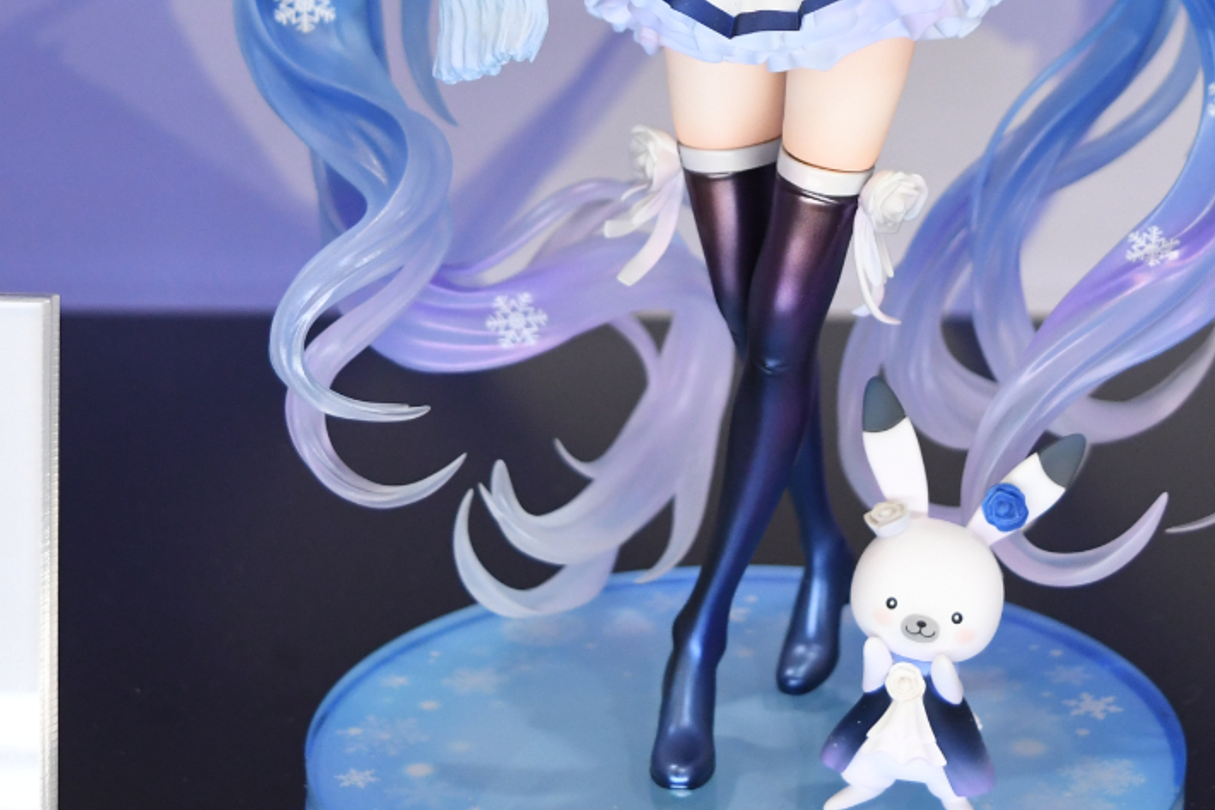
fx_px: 2767
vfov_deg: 16.4
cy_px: 32
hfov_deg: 24.7
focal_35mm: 82
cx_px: 750
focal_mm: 24
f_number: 4
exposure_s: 1/640
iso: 1400
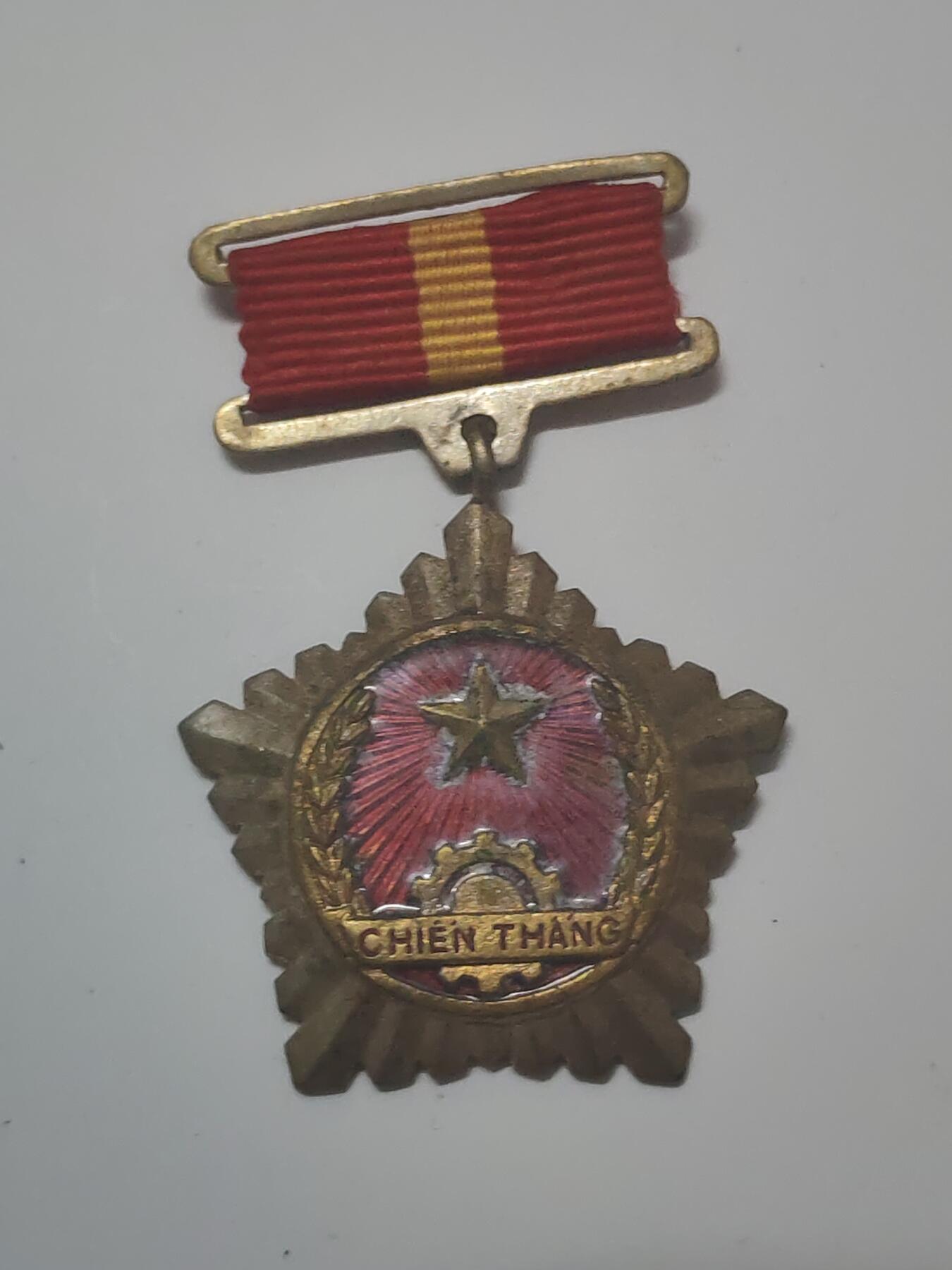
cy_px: 635
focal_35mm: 68
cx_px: 476
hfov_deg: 21.6
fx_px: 2493
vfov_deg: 28.6
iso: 500
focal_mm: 5.52
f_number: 1.95
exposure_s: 1/33
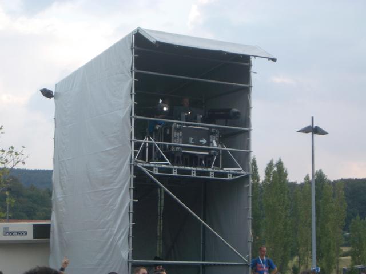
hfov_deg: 22.3
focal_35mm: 88
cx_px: 183
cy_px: 137
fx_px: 930
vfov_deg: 16.8
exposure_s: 1/50
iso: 50
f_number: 4.4
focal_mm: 14.6
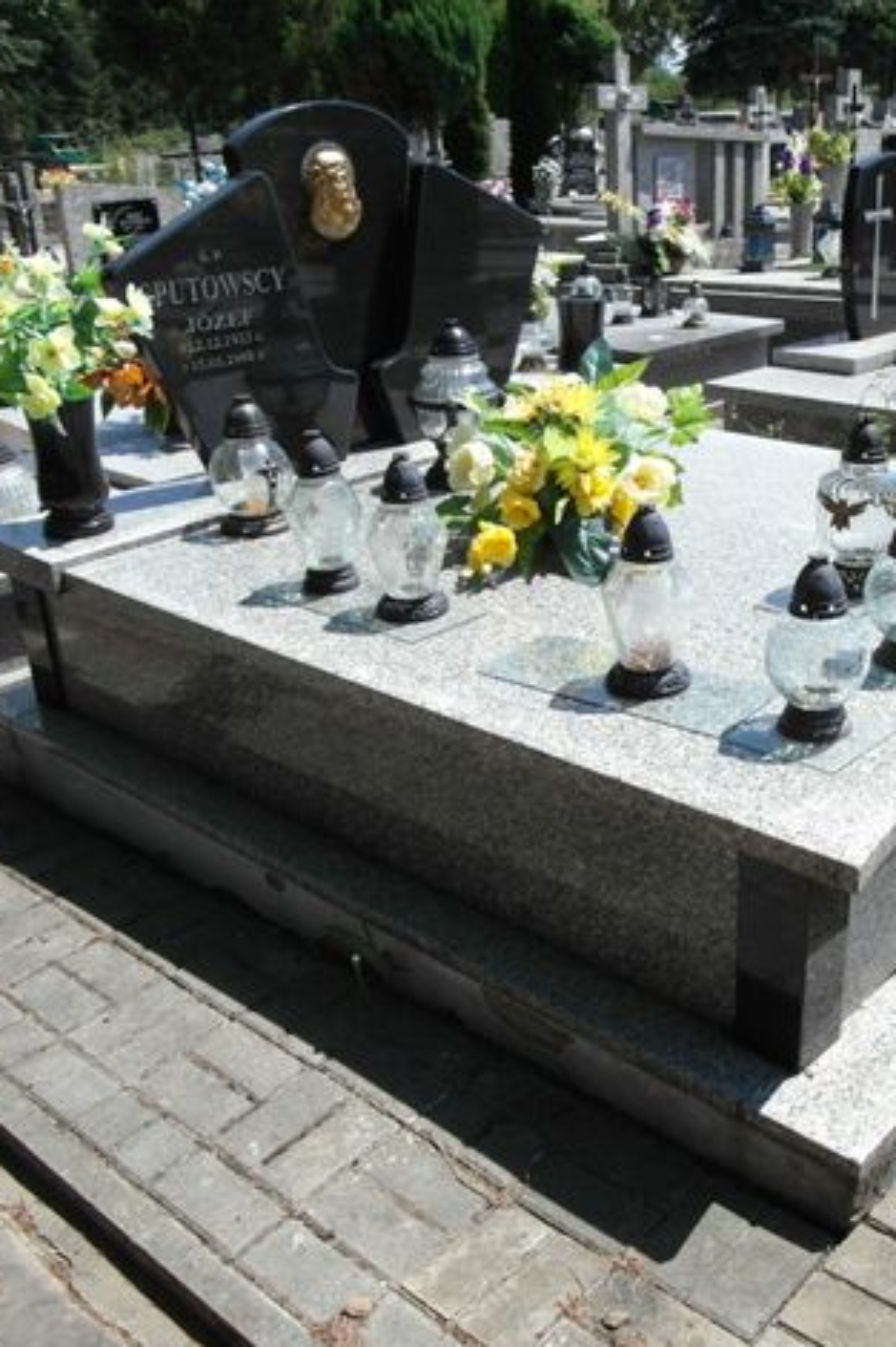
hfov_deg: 38.4
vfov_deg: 55.8
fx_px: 1270
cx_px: 598
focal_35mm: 34
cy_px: 685
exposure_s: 1/1500
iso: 80
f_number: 2.8
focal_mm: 5.2
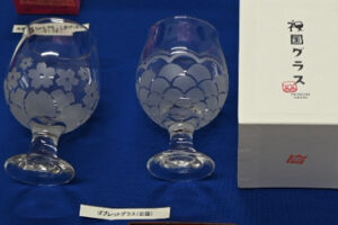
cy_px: 141
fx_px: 786
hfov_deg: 23.9
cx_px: 270
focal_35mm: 84
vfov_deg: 16.3
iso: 100
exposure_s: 1/30
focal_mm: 24.5
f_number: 4
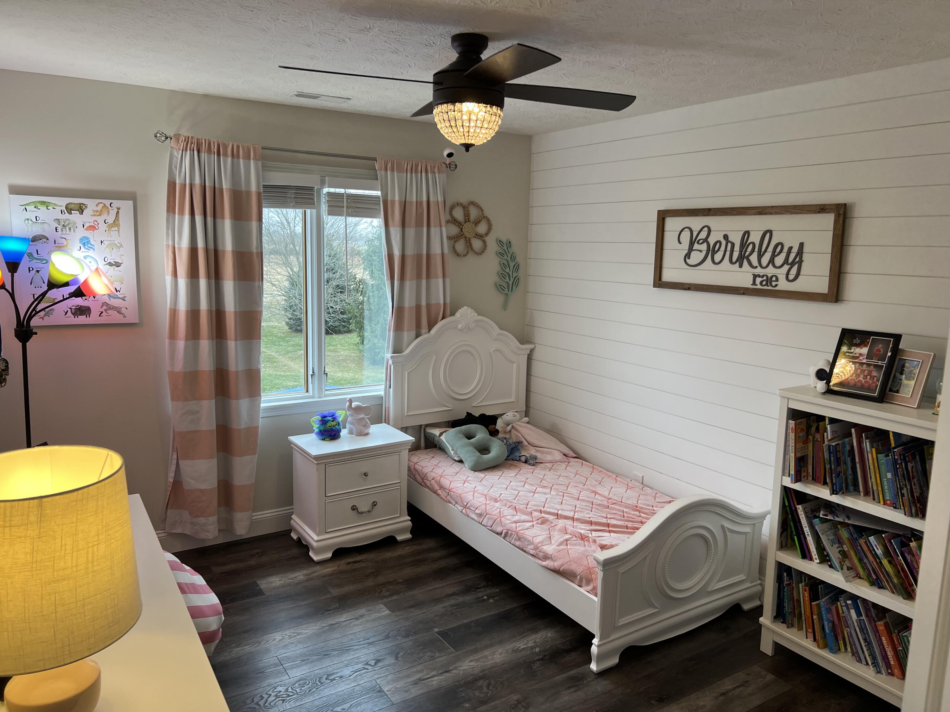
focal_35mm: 26
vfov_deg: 53.1
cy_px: 356
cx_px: 475
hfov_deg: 67.3
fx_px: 714
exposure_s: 1/120
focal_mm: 5.7
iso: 64
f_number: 1.5
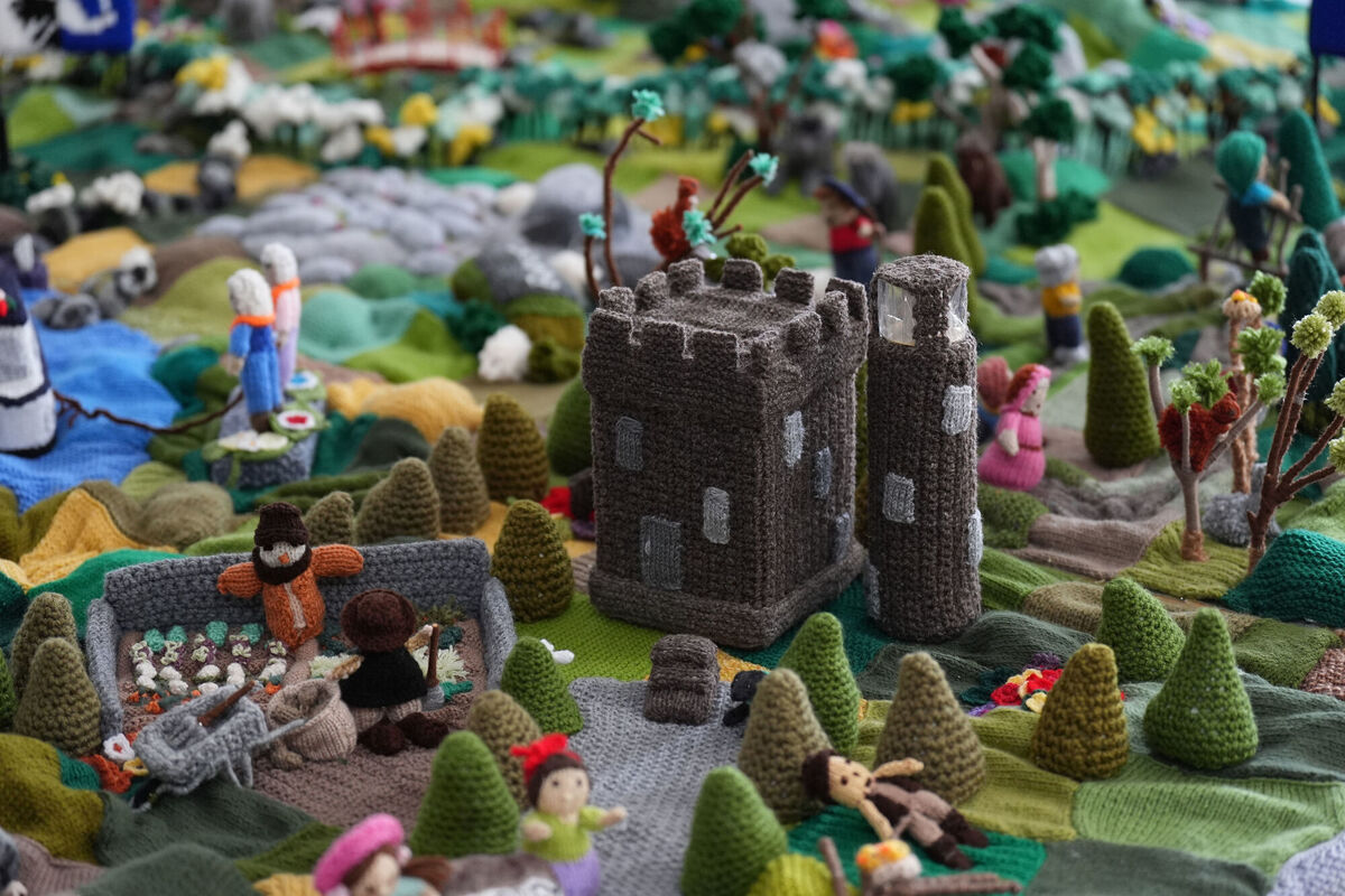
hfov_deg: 26.0
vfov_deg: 17.5
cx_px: 672
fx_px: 2914
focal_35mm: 78
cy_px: 448
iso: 2500
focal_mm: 78
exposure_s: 1/500
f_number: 2.8
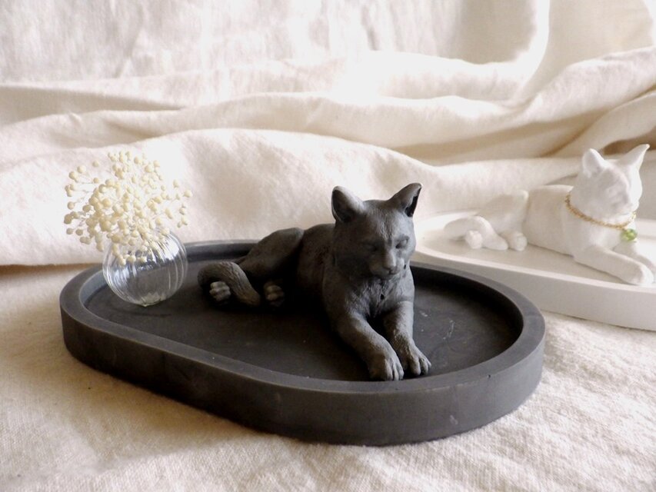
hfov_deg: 54.0
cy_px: 246
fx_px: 644
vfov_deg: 41.8
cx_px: 328
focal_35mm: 34
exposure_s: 1/50
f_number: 3.8
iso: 400
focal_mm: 6.1
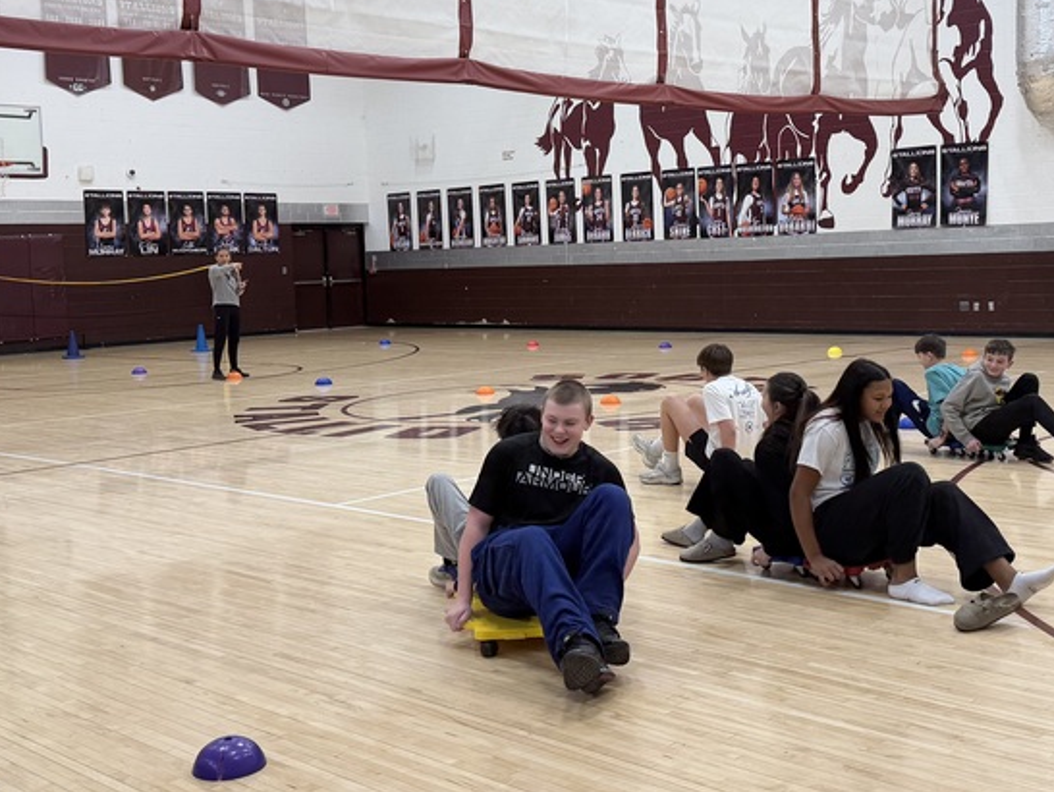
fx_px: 1371
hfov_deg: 41.9
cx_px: 625
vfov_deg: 32.2
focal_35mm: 45
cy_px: 340
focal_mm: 6.76
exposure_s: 1/121
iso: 80
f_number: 1.78
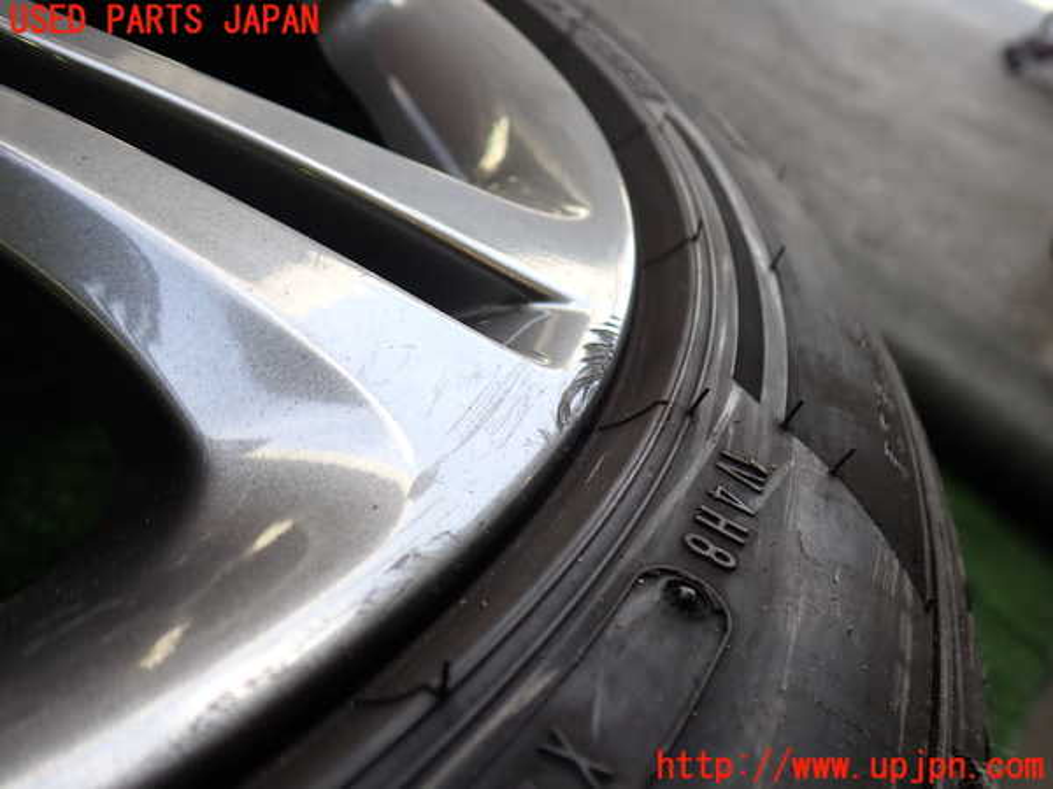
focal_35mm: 30
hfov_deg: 60.0
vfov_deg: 46.8
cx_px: 526
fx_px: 913
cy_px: 394
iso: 125
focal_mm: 5.4
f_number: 2.3
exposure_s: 1/125
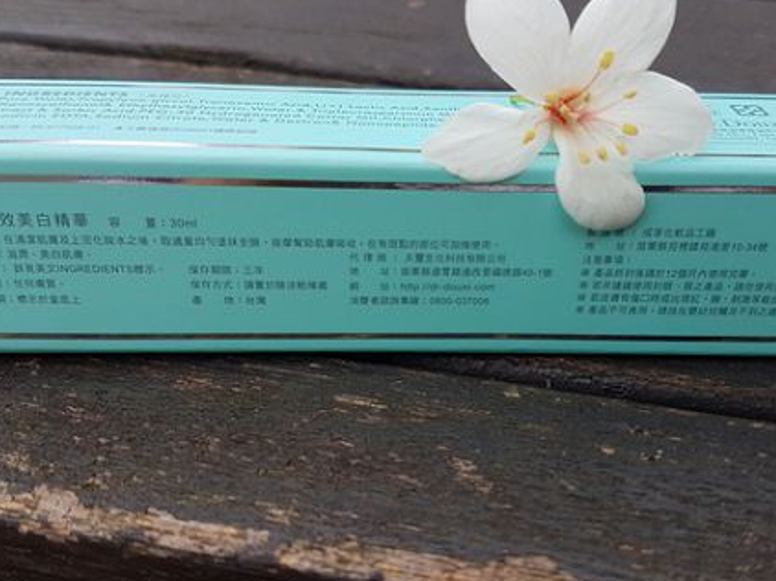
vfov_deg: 38.6
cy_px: 272
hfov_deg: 49.9
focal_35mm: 37
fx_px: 829
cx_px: 452
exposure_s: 1/590
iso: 40
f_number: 1.7
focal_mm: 4.2
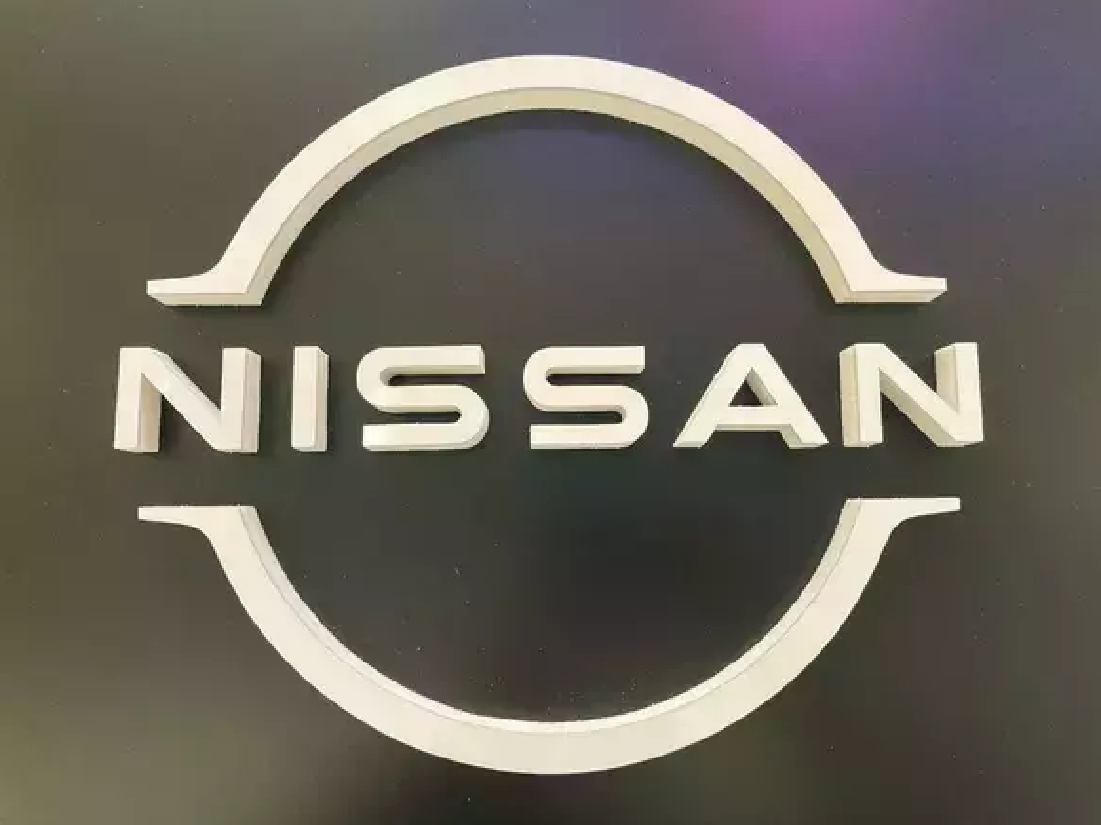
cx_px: 569
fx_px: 922
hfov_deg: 61.7
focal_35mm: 29
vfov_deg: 48.2
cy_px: 405
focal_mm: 3.99
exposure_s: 1/60
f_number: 1.8
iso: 200
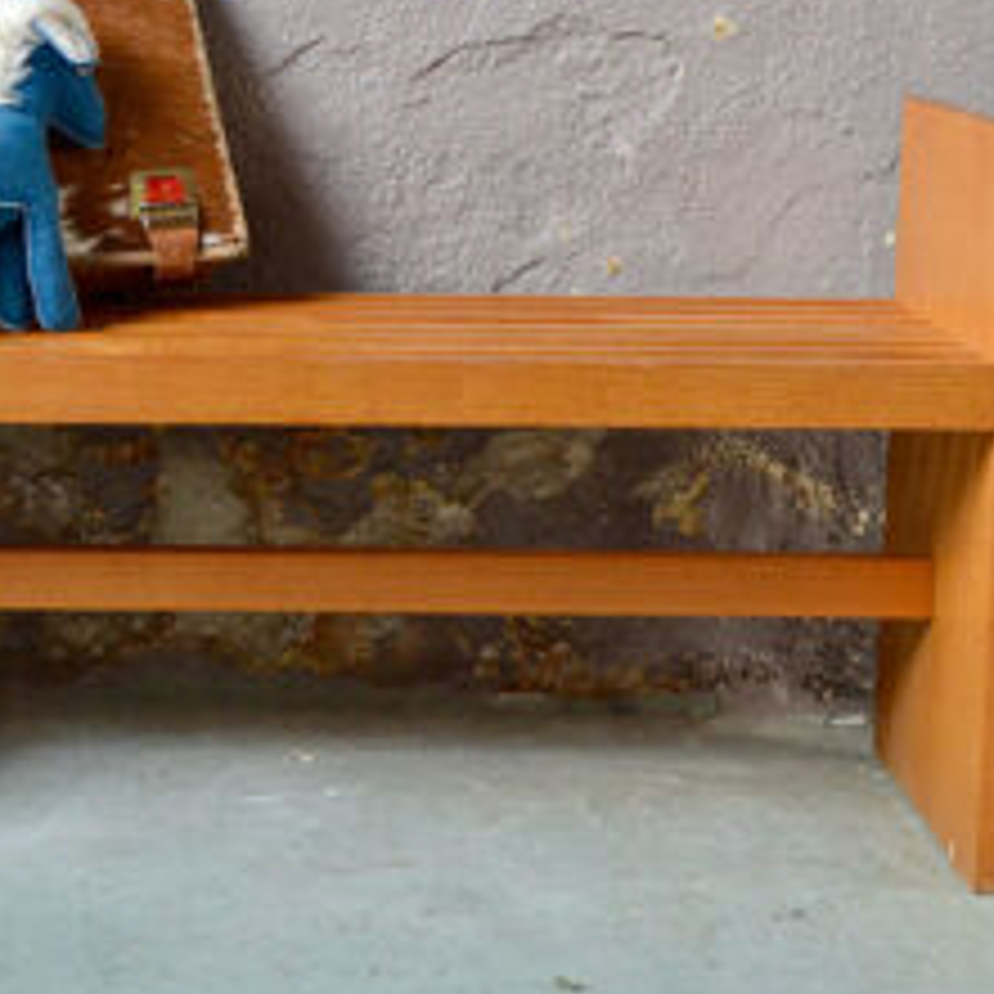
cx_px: 211
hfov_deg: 20.7
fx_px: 2696
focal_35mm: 83
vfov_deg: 20.8
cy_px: 360
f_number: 4.5
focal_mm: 30
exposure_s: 1/20
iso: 1250
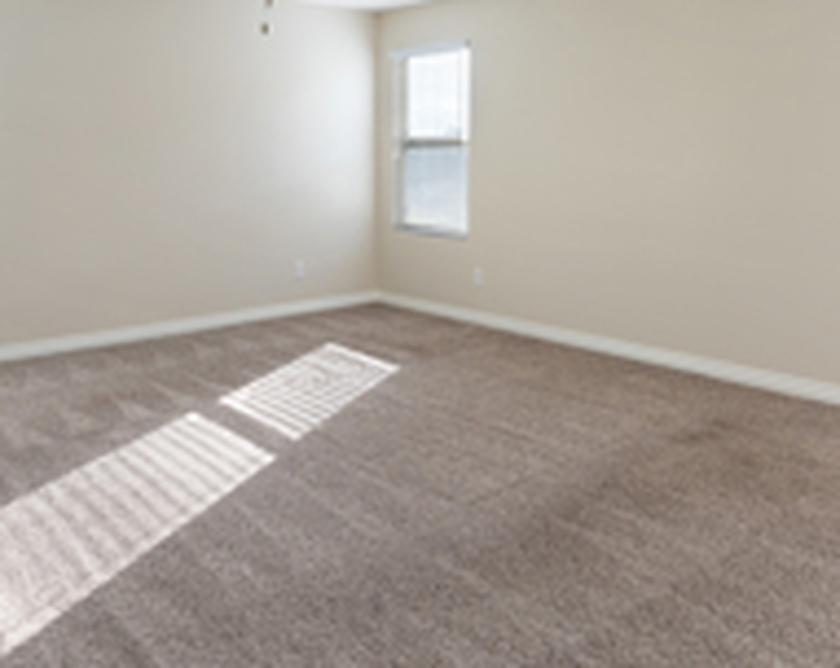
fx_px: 769
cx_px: 475
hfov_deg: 57.1
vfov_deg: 45.2
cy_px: 160
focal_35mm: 31
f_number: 9
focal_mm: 14
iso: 320
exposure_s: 1/4
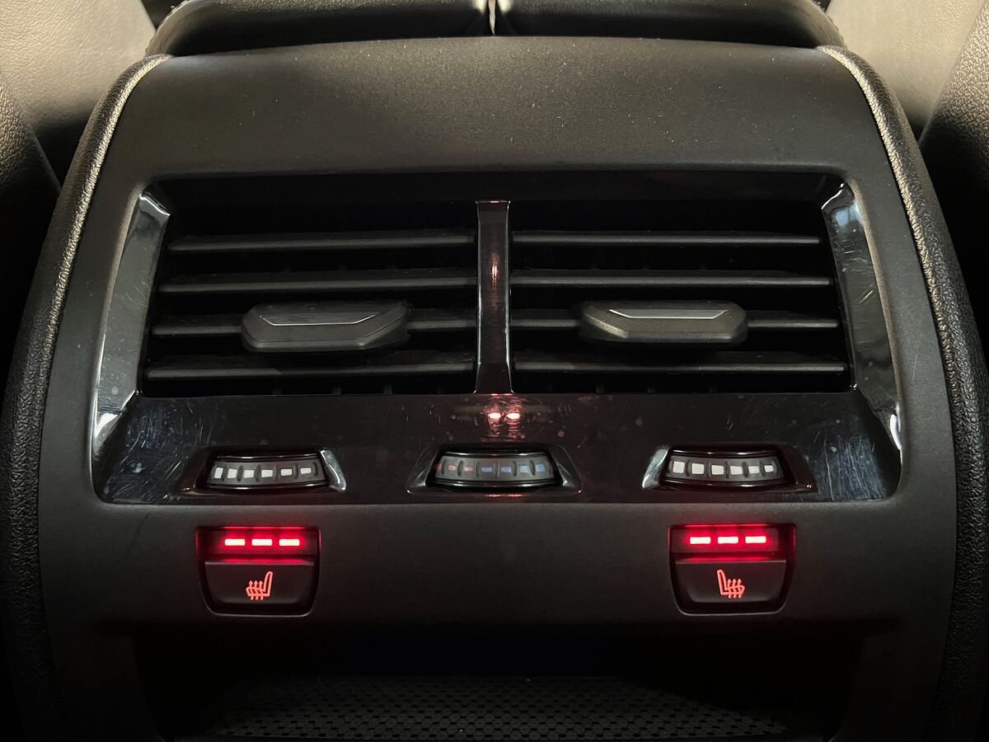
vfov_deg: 53.1
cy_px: 371
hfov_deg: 67.3
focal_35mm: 26
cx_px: 494
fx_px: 743
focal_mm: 5.7
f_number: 1.5
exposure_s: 1/16
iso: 3200
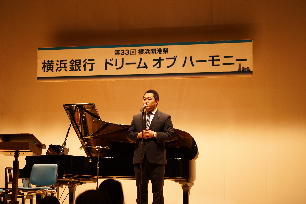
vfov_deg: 19.5
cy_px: 102
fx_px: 595
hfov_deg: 28.8
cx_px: 153
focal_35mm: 70
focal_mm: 70
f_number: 4
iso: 1000
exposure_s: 1/80
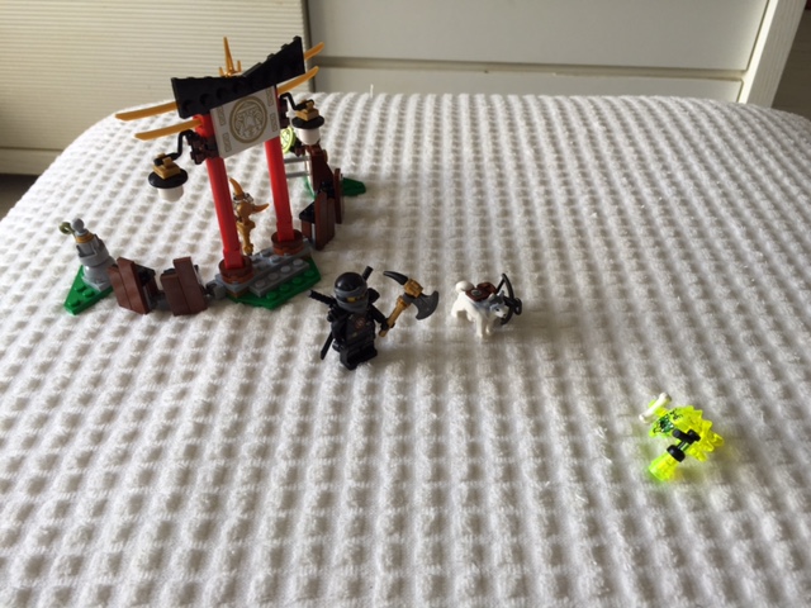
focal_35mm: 29
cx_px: 406
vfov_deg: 48.2
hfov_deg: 61.7
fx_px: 679
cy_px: 304
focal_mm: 4.15
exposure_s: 1/60
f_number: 2.2
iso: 32
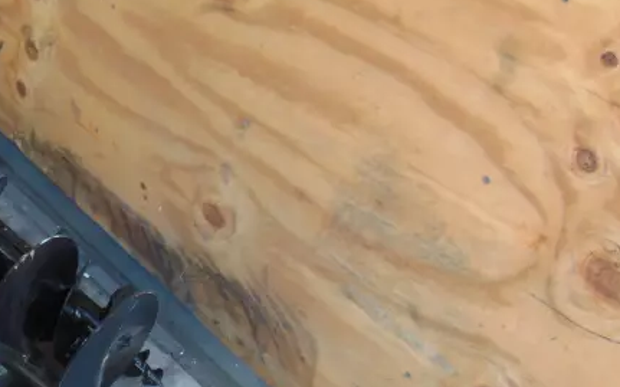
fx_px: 1064
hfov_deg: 29.5
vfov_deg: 20.5
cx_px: -50
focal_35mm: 63
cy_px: 289
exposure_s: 1/30
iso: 80
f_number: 3
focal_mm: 4.5
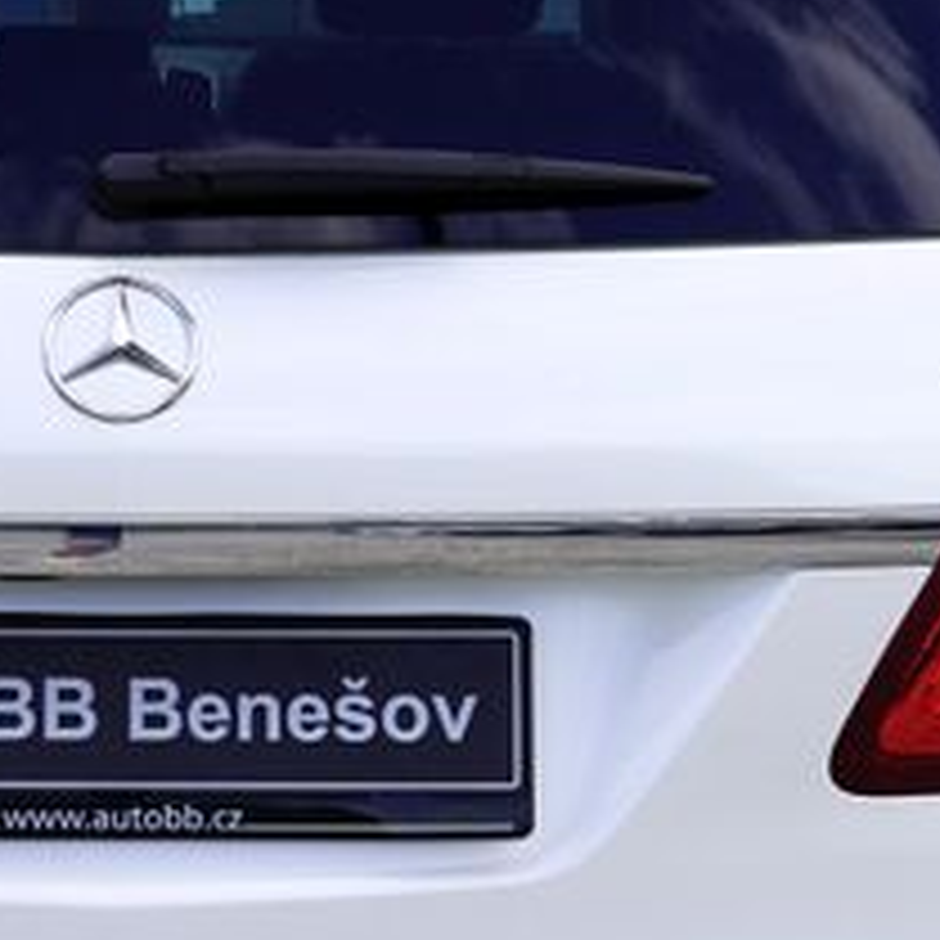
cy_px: 636
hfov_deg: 11.9
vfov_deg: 11.9
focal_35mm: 146
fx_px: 4485
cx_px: 184
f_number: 9
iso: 100
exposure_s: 1/125
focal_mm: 35
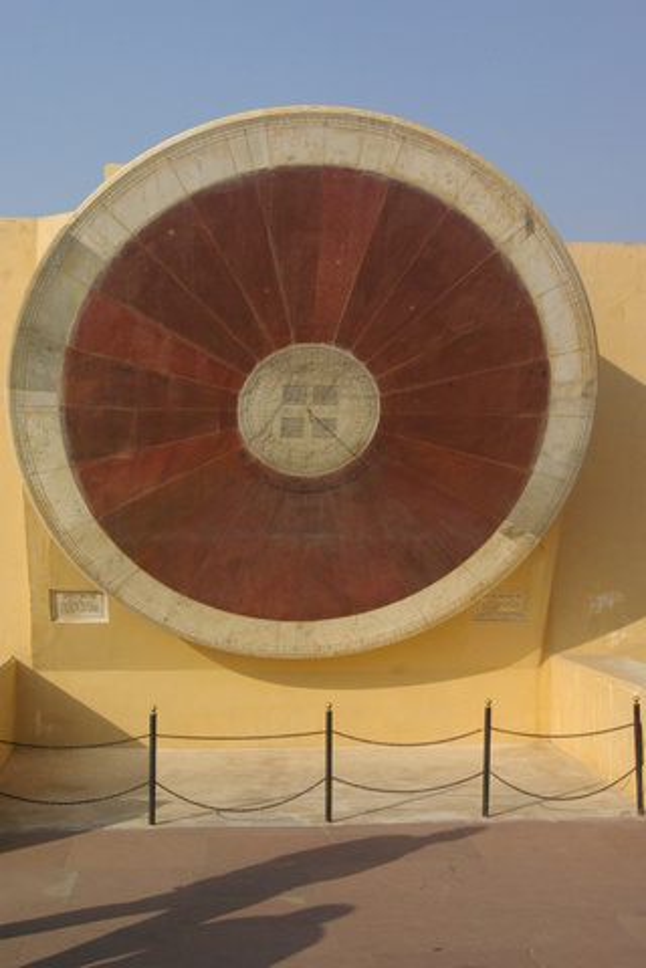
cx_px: 323
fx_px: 1252
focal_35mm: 46
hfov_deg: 28.9
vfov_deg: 42.3
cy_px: 484
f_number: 8
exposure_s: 1/500
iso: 800
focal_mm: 31
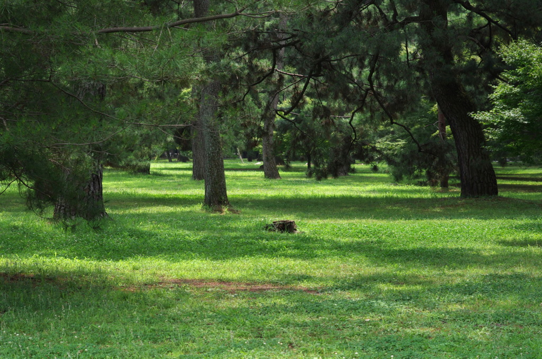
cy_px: 180
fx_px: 1577
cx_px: 271
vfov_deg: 13.0
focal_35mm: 105
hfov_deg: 19.5
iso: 100
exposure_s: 1/125
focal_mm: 70
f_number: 7.1
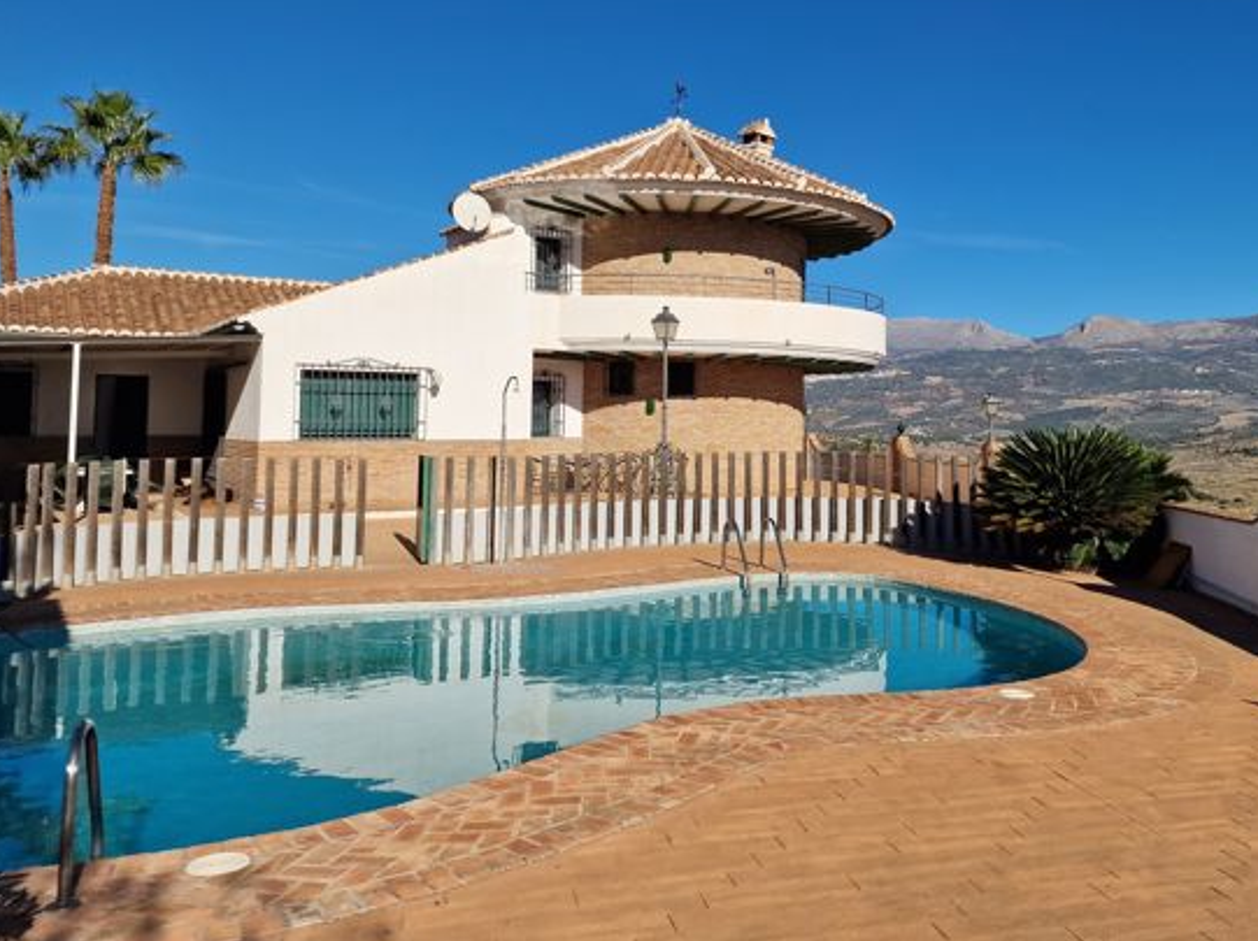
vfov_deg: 46.4
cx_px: 769
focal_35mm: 30
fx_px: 1090
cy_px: 369
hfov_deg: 59.4
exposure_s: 1/2472
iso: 50
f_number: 1.8
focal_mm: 6.4
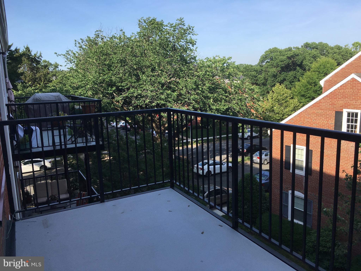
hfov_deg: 61.7
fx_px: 302
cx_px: 180
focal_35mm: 29
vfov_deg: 48.2
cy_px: 136
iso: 25
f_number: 2.2
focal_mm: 4.15
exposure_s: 1/845
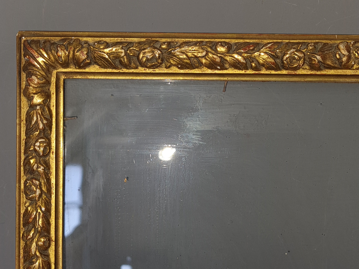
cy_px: 134
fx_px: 270
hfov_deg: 67.3
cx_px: 180
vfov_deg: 53.1
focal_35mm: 26
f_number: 1.8
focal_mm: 5.4
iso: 50
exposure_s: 1/100
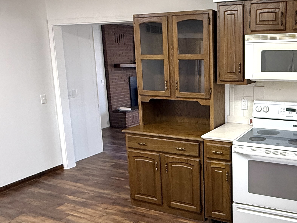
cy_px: 115
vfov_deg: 39.7
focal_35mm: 36
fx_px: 309
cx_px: 230
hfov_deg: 48.9
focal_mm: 2.22
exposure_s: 1/60
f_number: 2.2
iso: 160
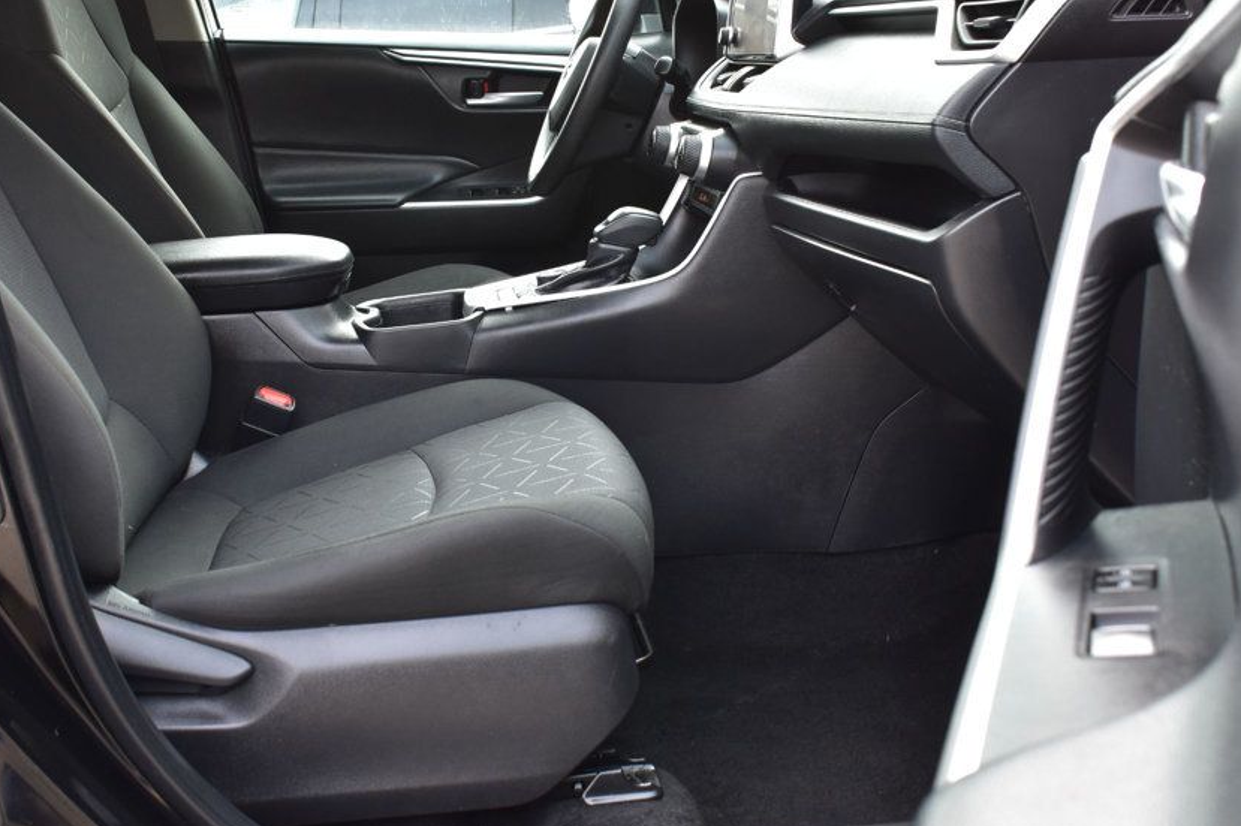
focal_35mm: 43
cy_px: 364
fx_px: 1468
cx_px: 584
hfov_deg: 45.8
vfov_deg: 31.4
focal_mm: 23
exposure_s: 1/50
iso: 400
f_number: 8
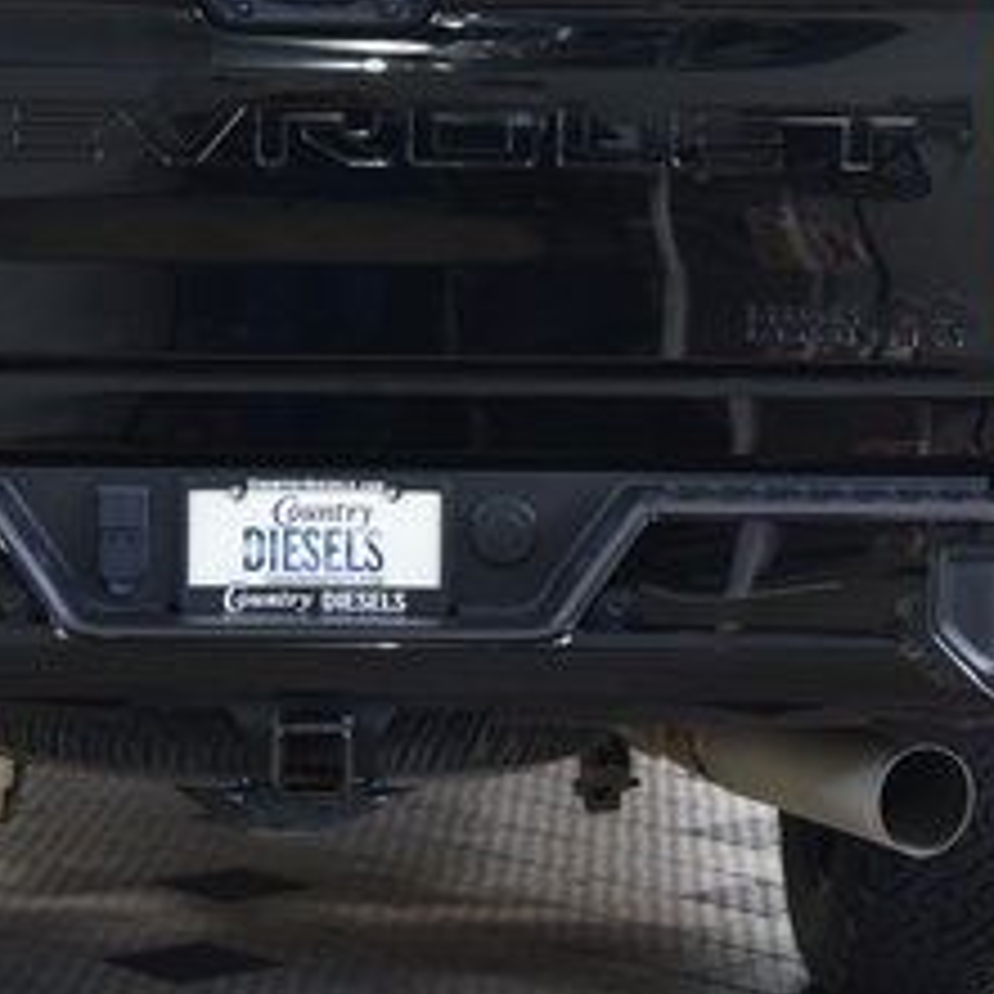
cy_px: 299
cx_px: 319
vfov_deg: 14.7
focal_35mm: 118
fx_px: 3834
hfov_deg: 14.7
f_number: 6.3
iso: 1000
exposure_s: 1/15
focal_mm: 32
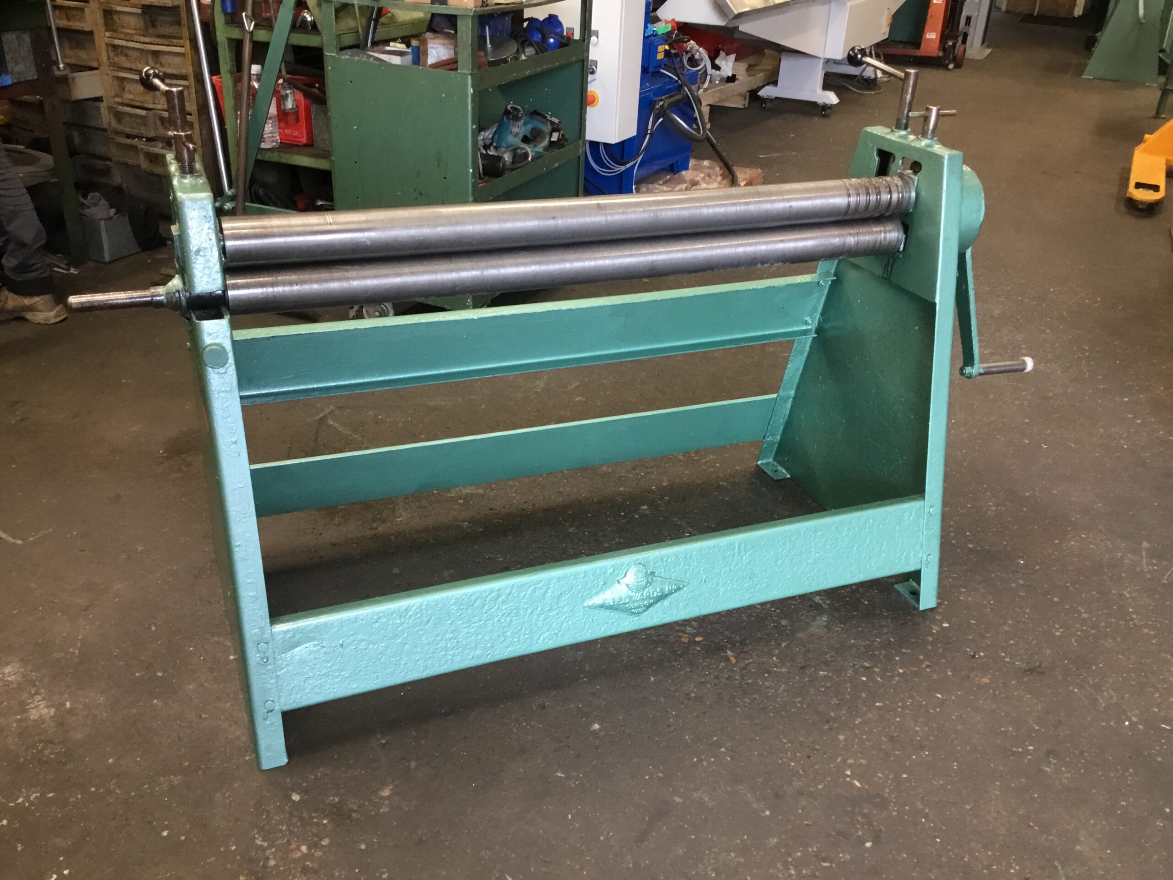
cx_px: 586
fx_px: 1050
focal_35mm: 31
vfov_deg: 45.4
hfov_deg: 58.4
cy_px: 440
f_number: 2.4
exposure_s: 1/33
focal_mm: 3.3
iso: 125
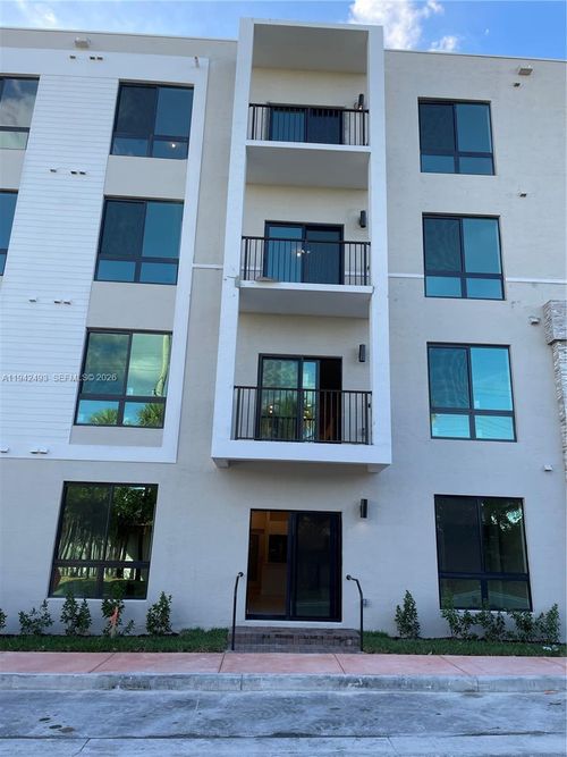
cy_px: 378
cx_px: 284
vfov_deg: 67.3
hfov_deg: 53.0
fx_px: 568
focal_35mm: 26
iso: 32
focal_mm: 4.2
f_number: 1.6
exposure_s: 1/917
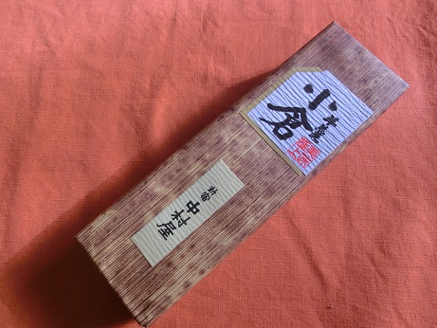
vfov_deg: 54.9
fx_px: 316
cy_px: 164
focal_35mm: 25
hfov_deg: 69.4
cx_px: 218
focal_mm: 4.4
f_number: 3.3
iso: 125
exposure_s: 1/125
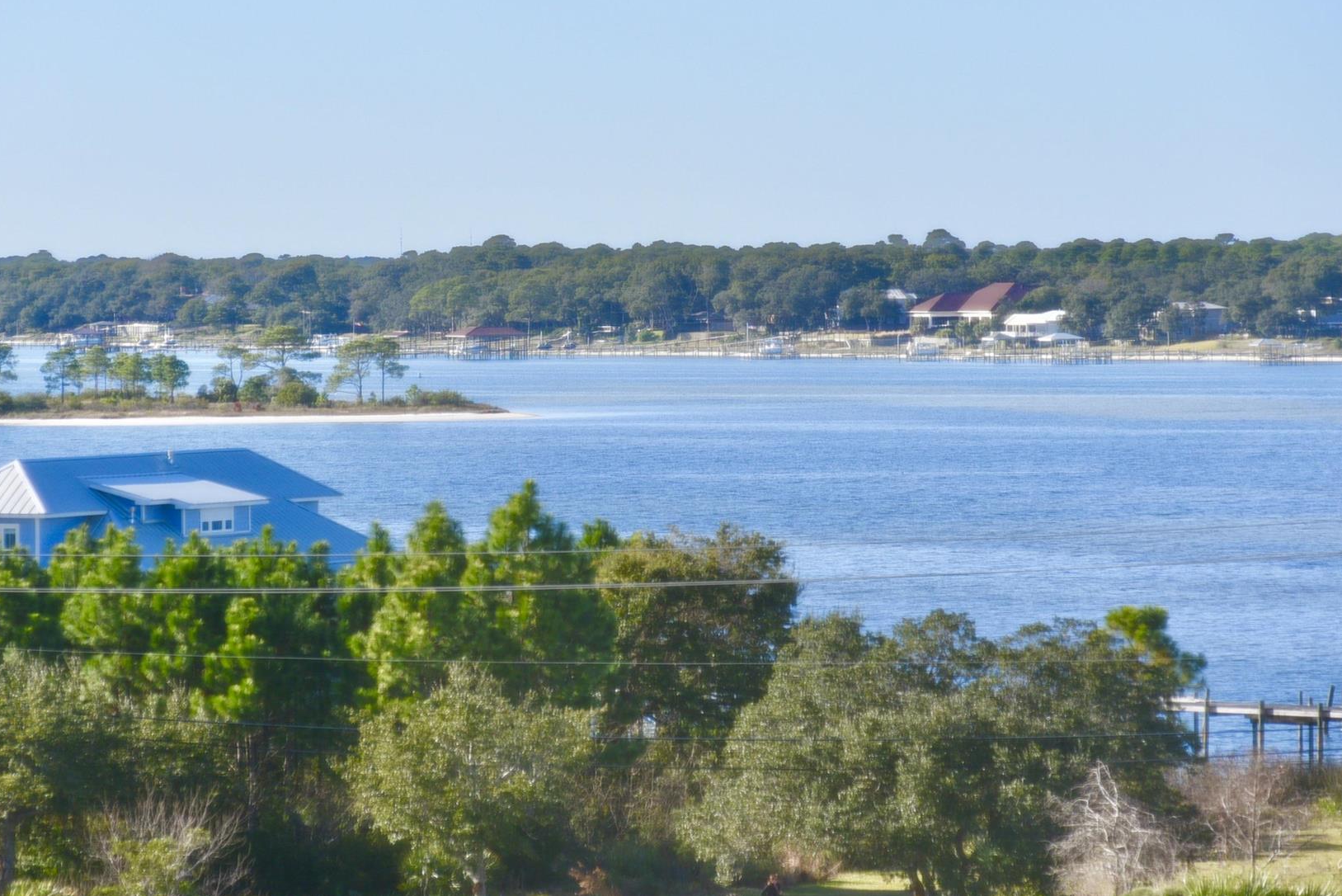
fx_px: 7980
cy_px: 363
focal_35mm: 214
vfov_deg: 6.4
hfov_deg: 9.6
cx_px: 641
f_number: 5
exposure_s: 1/1600
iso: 400
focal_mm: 170
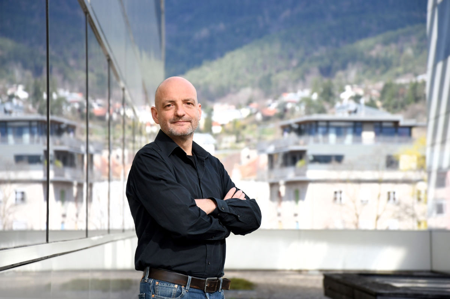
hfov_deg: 13.1
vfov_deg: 8.7
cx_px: 225
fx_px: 1961
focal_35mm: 157
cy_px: 150
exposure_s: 1/1600
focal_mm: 105
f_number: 6.3
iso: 800
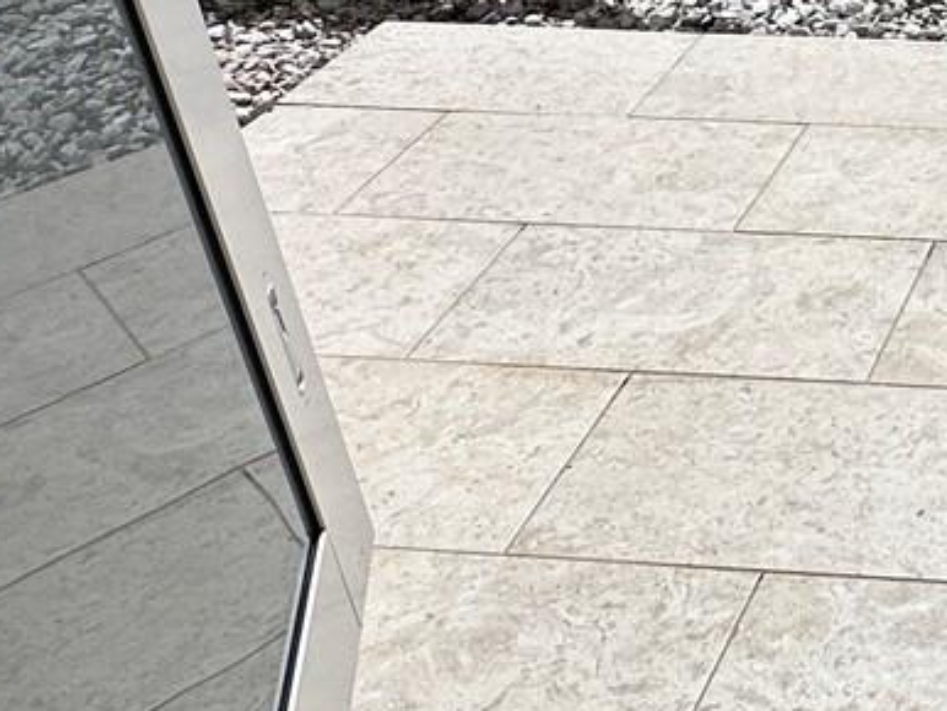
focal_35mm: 58
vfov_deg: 23.7
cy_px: -64
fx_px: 1588
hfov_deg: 26.7
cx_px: 1303
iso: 50
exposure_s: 1/7813
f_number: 2.2
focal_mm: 2.22
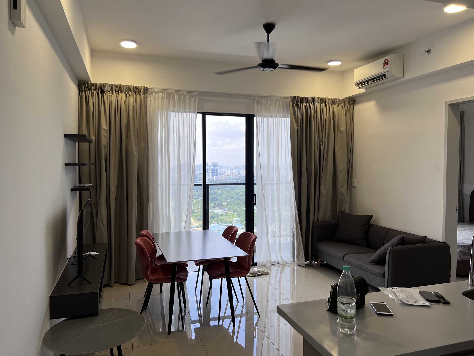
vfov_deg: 53.1
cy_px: 178
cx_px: 237
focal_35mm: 26
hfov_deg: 67.3
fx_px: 356
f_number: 1.5
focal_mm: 5.7
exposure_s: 1/178
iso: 40
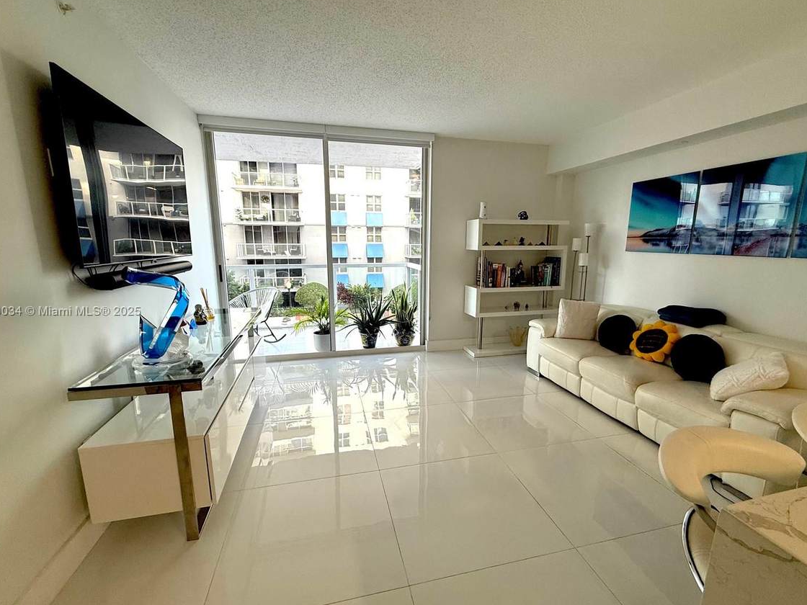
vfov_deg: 78.1
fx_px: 373
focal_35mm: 16
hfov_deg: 94.5
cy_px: 312
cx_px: 417
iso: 125
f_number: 2.2
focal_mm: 2.22
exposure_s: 1/120
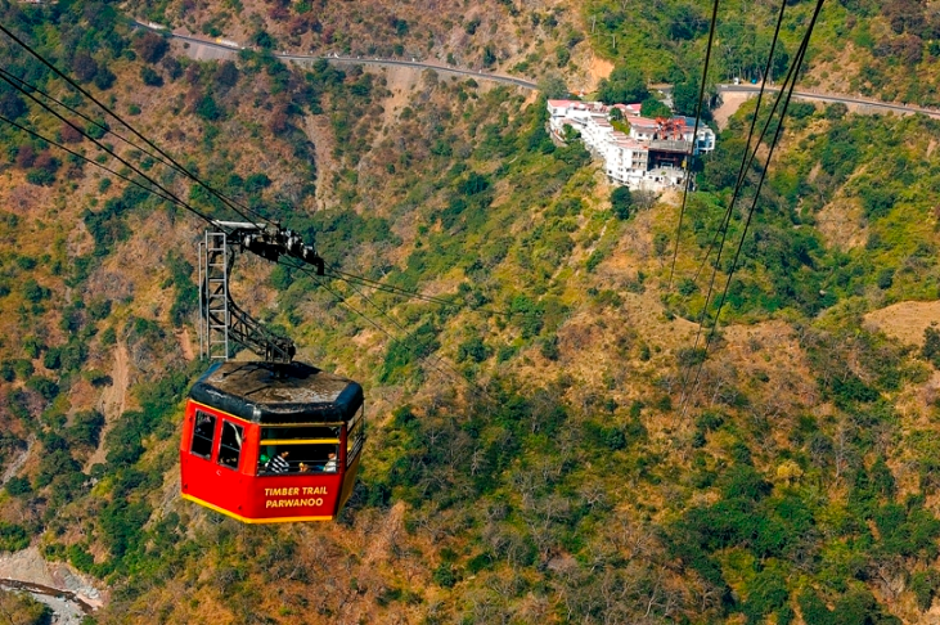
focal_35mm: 82
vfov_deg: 16.5
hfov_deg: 24.6
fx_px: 2152
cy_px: 312
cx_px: 470
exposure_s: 1/750
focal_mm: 55
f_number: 6.7
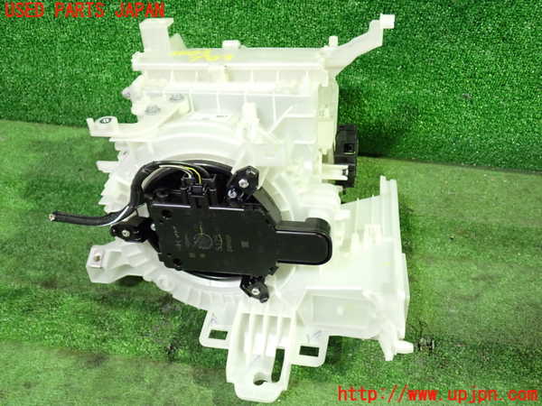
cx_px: 271
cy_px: 203
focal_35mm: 30
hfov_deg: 60.0
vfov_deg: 46.8
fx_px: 470
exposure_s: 1/30
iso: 800
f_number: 2.3
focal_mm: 5.4
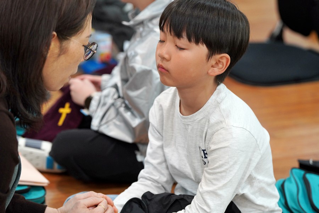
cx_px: 160
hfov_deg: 16.0
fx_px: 1134
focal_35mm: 128
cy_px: 106
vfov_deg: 10.7
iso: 2000
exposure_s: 1/160
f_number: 4
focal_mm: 128
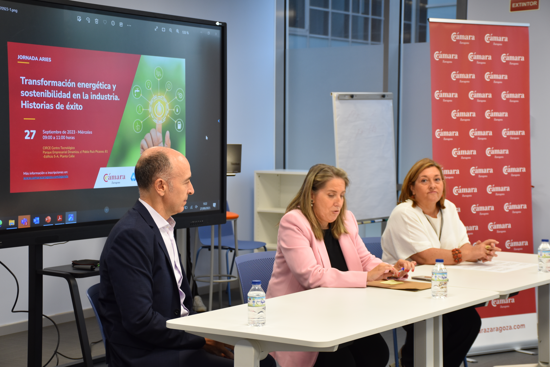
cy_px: 184
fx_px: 1100
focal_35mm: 72
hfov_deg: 28.1
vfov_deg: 18.9
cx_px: 275
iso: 400
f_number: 4.5
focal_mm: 48
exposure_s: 1/40
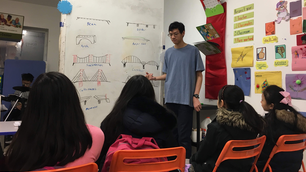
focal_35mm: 32
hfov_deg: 61.0
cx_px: 153
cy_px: 61
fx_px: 260
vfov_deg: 36.4
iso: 64
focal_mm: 4.15
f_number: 2.2
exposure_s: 1/30
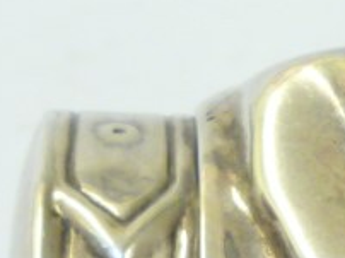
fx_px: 1862
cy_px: 371
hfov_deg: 10.3
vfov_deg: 7.8
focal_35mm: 187
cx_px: 480
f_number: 3.3
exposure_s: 1/30
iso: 200
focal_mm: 5.3
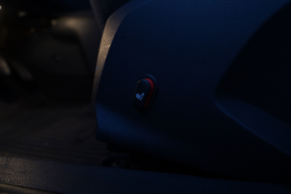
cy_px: 97
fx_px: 226
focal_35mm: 28
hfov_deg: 65.5
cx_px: 146
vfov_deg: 46.4
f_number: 5
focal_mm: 28
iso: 800
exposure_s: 1/10
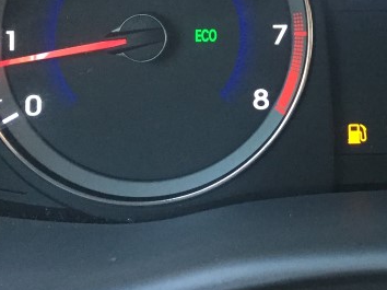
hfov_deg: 22.7
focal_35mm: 84
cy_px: -38
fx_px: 938
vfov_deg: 16.9
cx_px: 352
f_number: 2.2
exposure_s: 1/30
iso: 200
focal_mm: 4.15
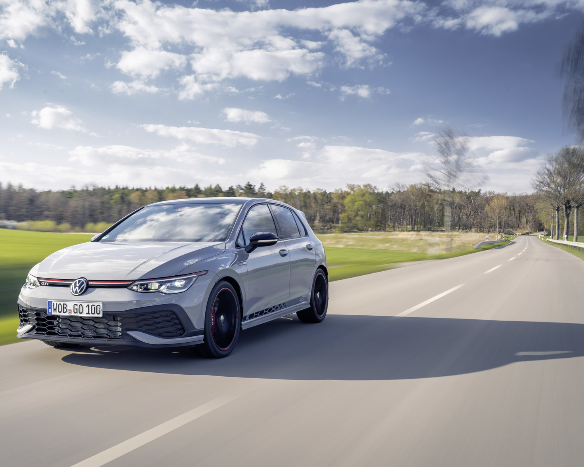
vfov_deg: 37.3
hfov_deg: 45.6
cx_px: 240
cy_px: 232
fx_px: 691
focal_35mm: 40
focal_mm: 35
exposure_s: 1/6
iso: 100
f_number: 14
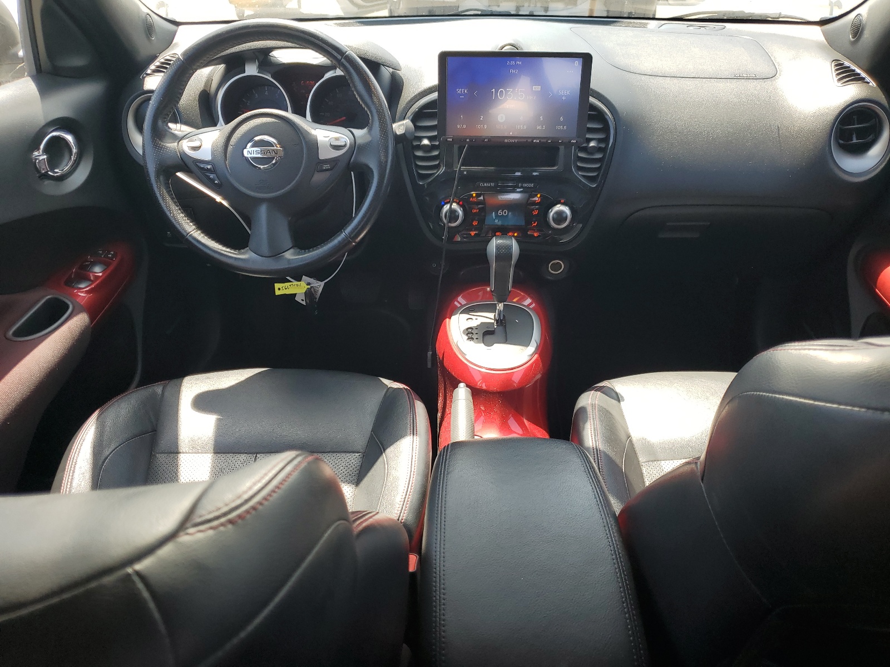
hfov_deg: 67.3
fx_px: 668
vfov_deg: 53.1
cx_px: 445
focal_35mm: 26
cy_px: 334
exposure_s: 1/345
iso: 50
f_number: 1.5
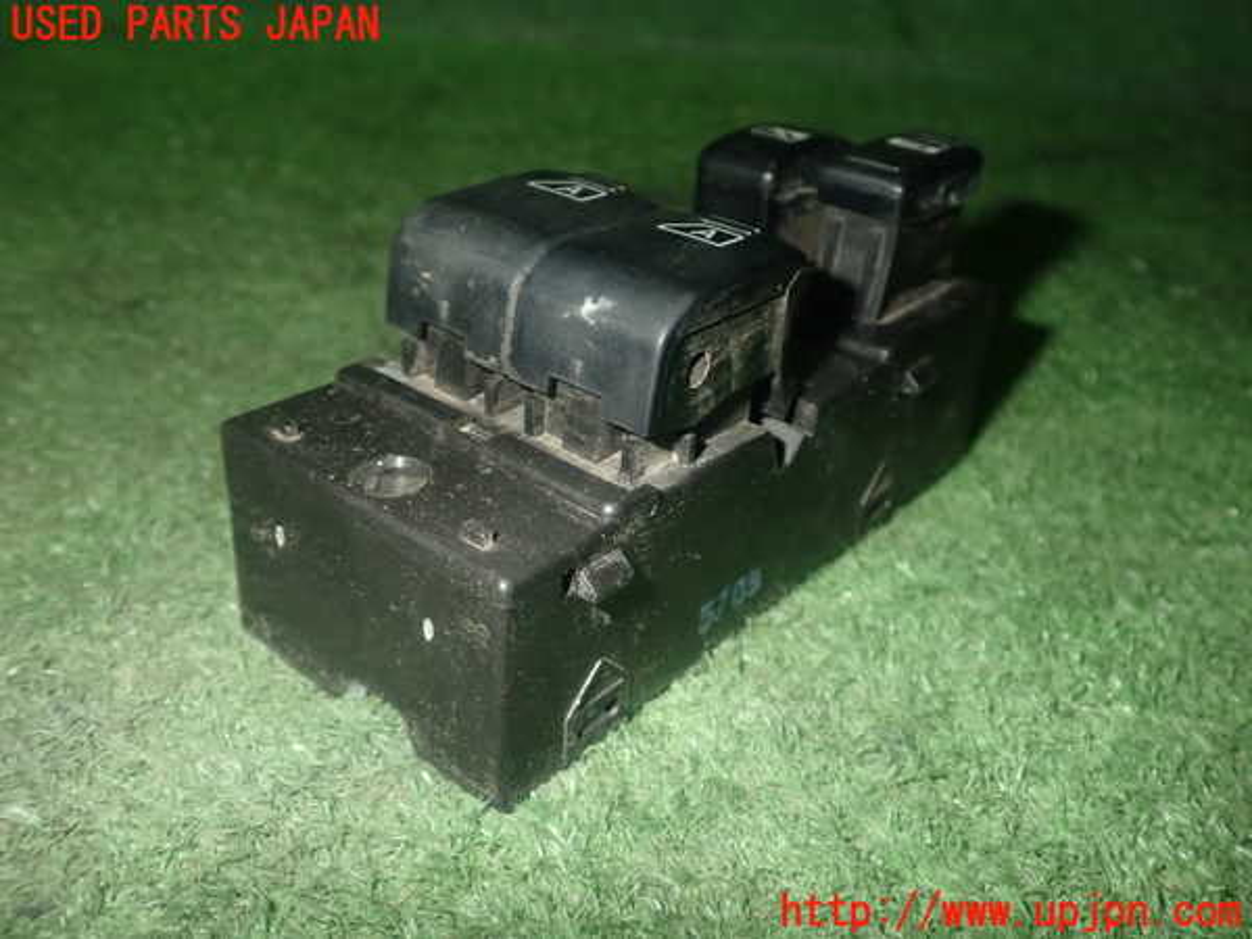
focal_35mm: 32
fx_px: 1157
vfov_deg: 44.2
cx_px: 626
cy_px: 470
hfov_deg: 56.8
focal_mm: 5.79
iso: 400
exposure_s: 1/30
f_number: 7.1
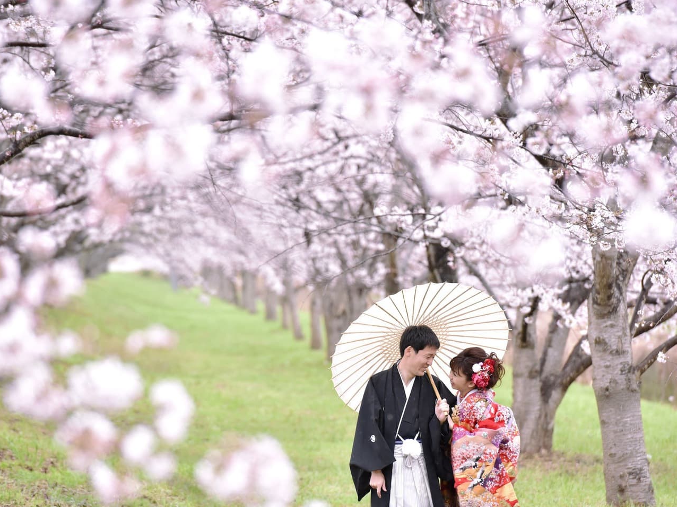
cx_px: 330
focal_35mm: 217
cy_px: 253
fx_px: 4244
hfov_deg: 9.1
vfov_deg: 6.8
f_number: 5.6
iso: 2000
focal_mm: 200
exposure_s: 1/500
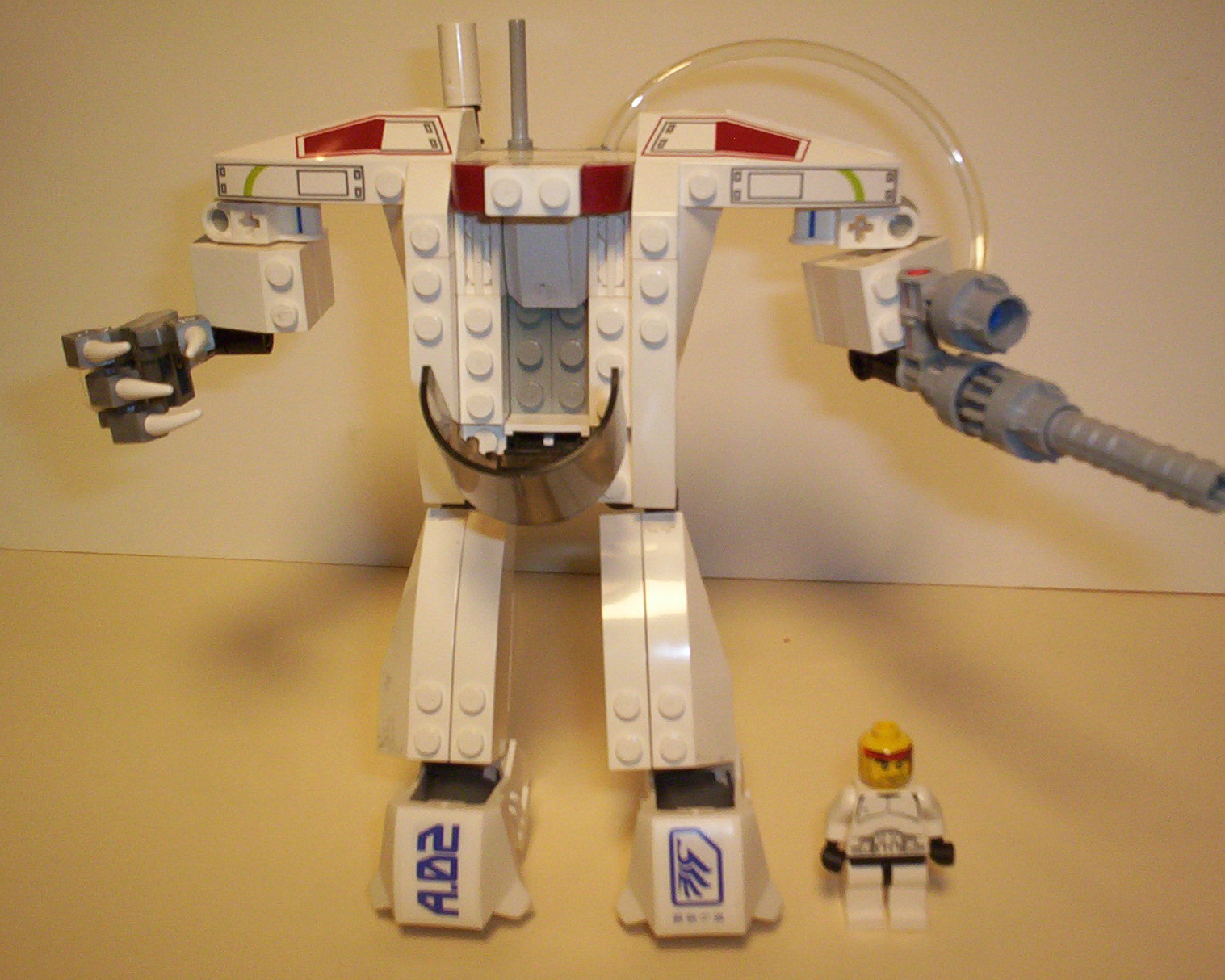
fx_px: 1450
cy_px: 494
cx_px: 639
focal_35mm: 40
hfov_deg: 45.8
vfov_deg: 37.3
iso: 140
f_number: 4.5
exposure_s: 1/71
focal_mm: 4.99
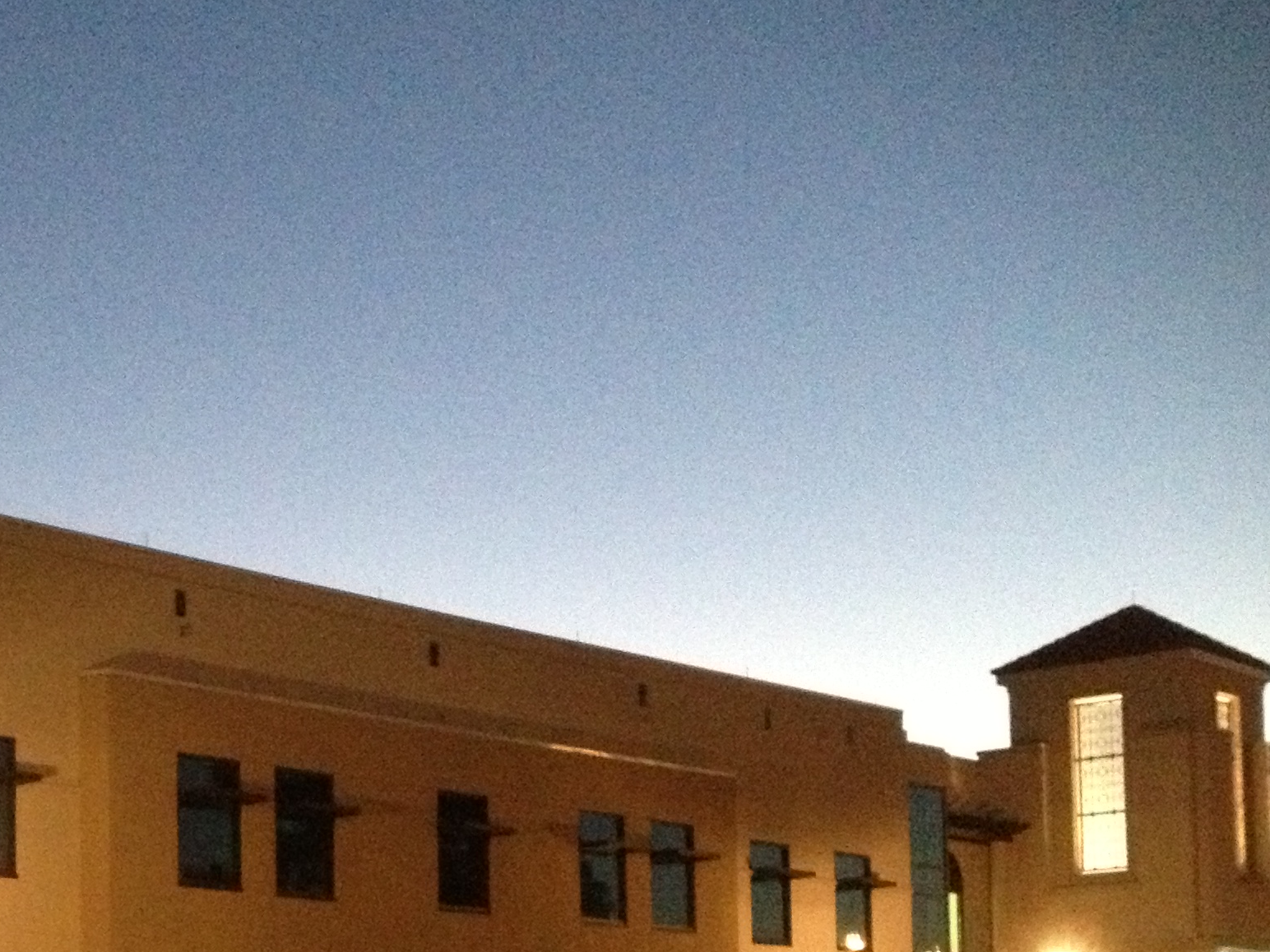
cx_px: 136
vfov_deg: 19.3
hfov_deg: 25.5
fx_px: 2715
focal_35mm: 74
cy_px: 964
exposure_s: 1/16
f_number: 2.4
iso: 800
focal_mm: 4.28
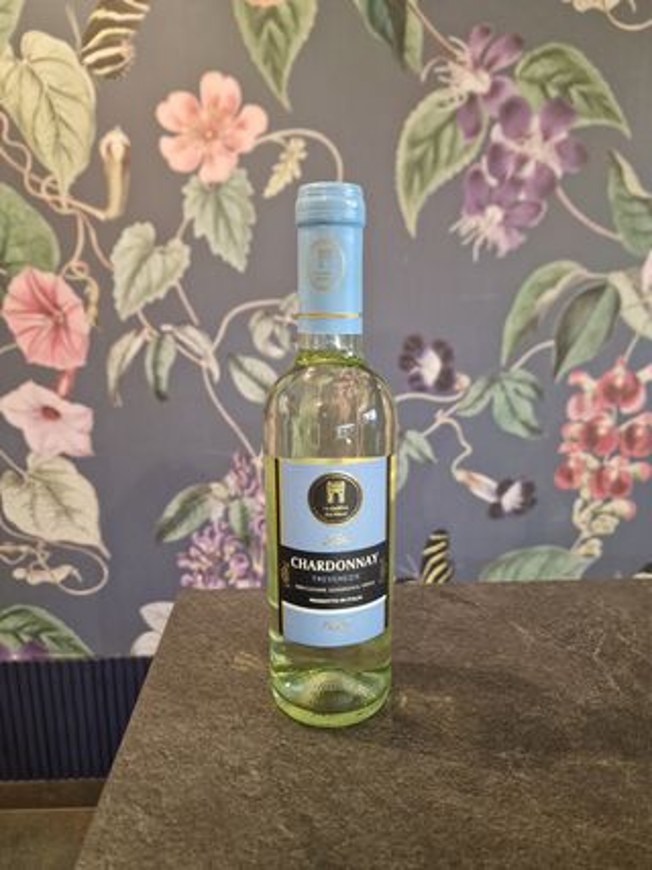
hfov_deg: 58.9
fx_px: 578
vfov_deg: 73.9
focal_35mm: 23
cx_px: 326
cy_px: 435
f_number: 1.8
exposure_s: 1/50
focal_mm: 6.4
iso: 500
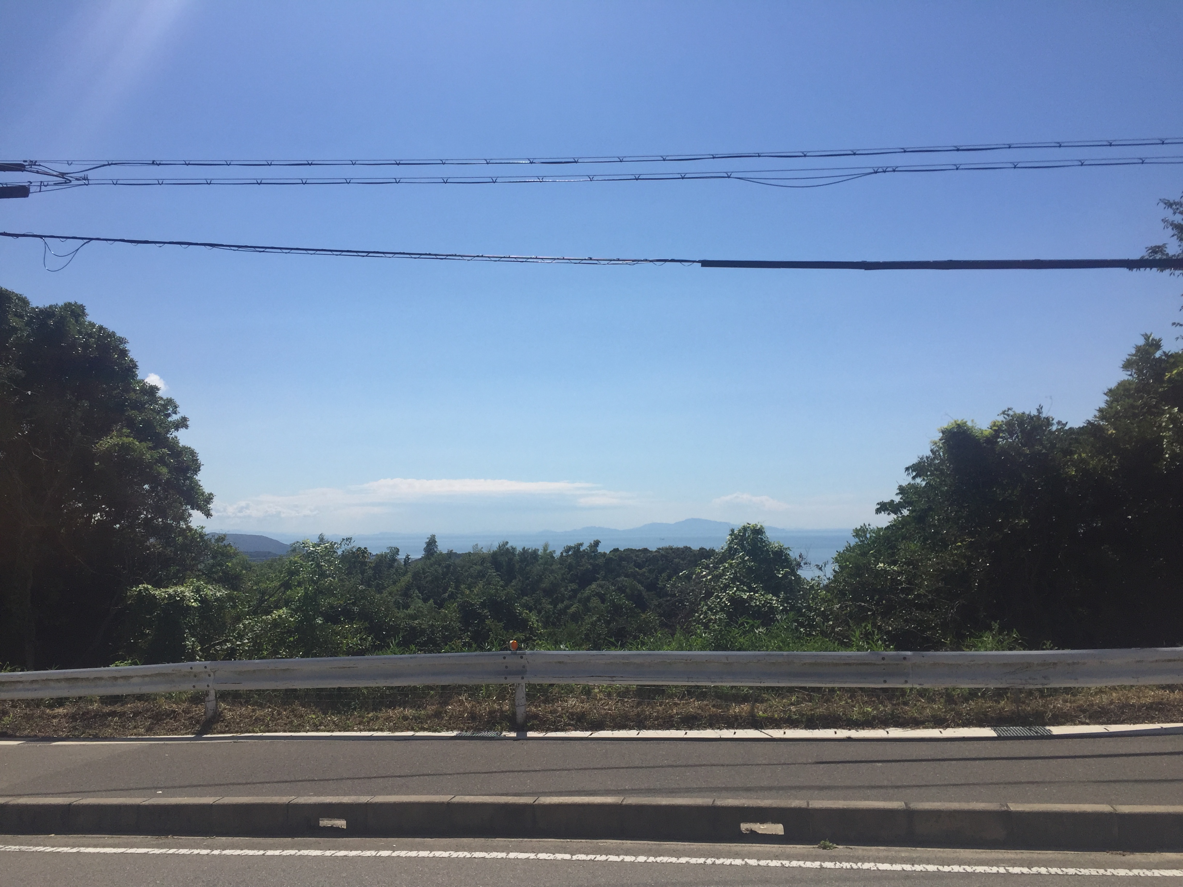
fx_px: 991
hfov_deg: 61.7
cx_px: 592
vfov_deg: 48.2
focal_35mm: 29
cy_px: 444
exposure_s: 1/4950
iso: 32
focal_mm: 4.15
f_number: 2.2
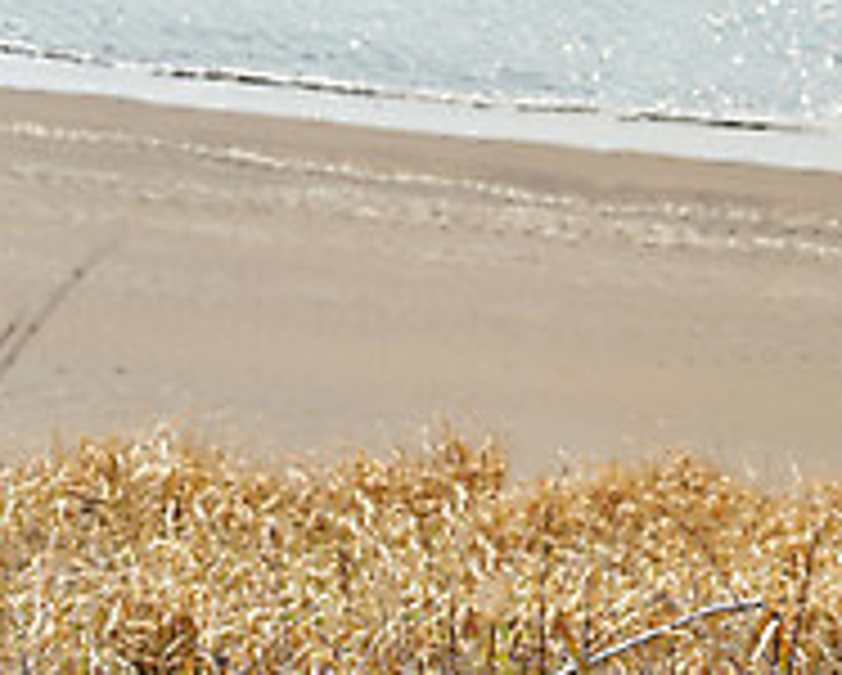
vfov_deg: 15.6
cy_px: -58
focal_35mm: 96
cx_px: 1141
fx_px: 2395
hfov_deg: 18.4
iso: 100
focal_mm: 32
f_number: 2.8
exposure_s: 1/3200
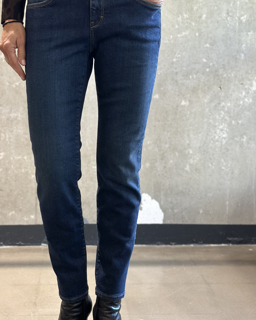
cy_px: 162
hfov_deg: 21.8
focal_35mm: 70
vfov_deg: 27.1
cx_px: 92
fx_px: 663
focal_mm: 6.86
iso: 125
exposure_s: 1/70
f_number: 1.78
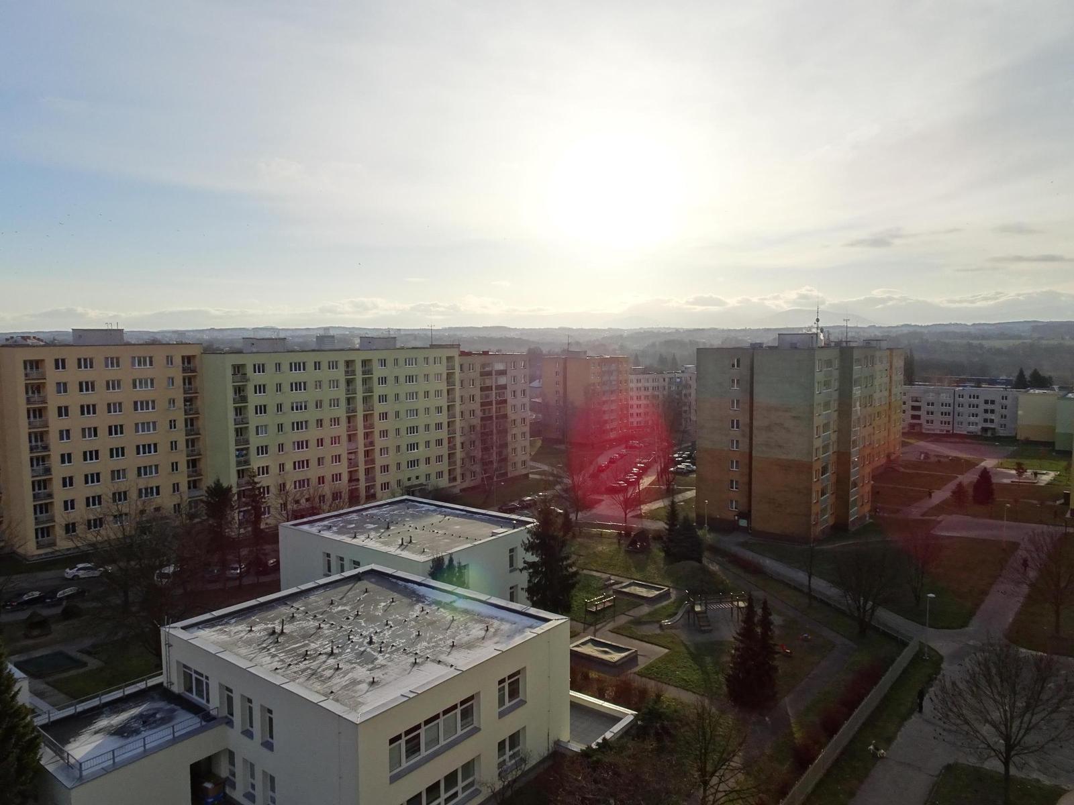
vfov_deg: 56.8
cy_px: 402
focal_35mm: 24
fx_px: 745
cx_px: 537
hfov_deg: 71.6
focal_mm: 4.1
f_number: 4.5
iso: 80
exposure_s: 1/400
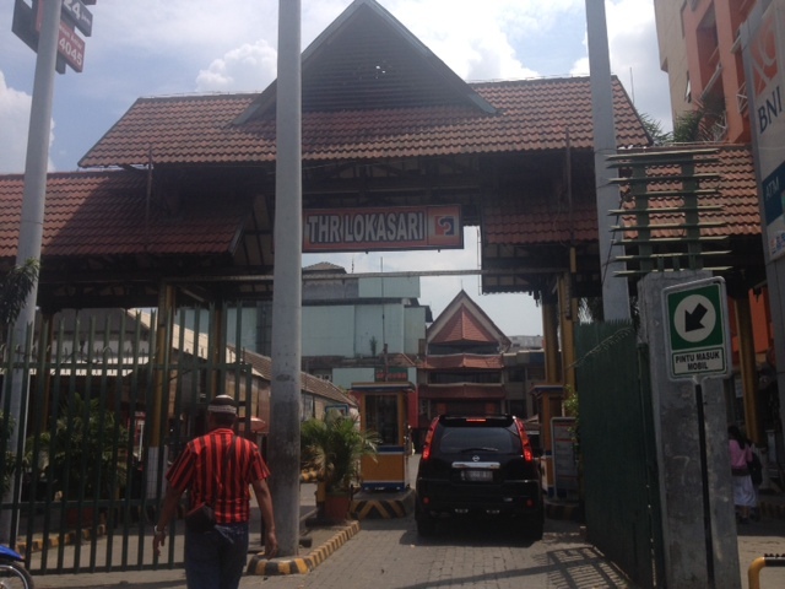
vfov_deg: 40.7
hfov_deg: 52.6
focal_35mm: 35
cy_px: 294
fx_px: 794
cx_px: 392
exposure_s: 1/2304
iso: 50
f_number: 2.4
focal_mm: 4.28
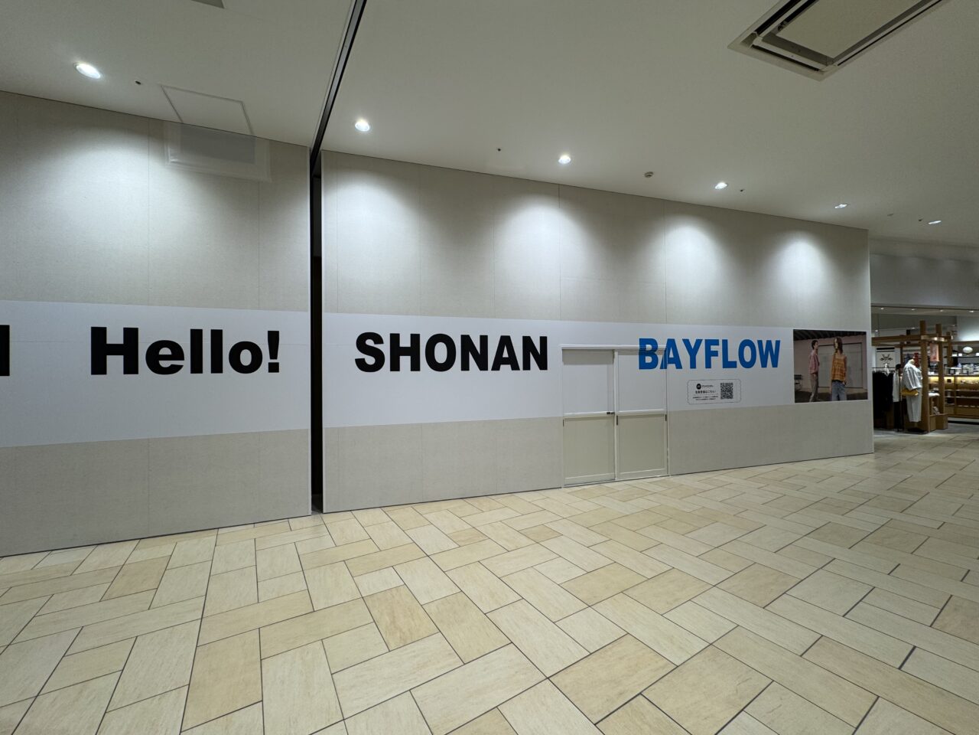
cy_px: 368
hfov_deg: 102.1
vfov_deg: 85.7
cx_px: 490
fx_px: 396
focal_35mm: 14
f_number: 2.2
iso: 50
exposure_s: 1/100
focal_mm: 2.22
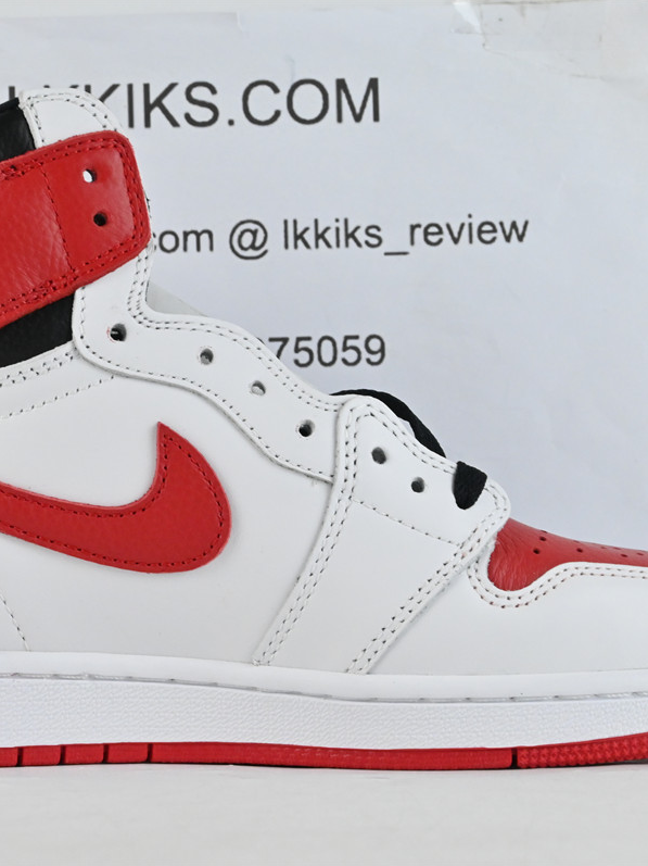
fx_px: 2116
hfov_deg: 17.4
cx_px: 216
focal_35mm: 85
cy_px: 432
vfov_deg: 23.1
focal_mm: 39
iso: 1600
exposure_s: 1/100
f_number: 11
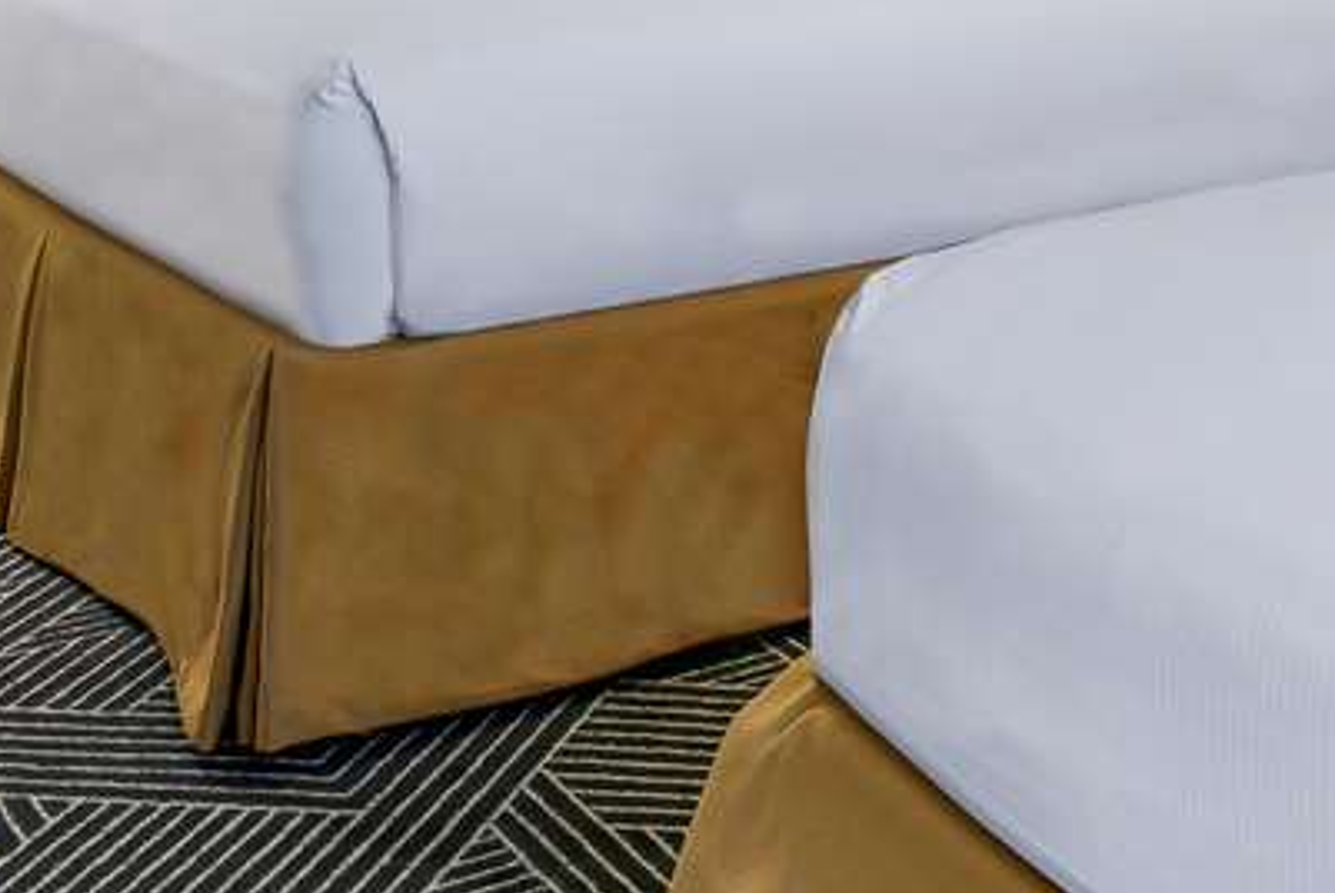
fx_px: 2704
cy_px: -317
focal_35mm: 73
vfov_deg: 17.4
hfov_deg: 26.1
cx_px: 1385
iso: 250
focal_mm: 13
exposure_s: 1/2
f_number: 7.1
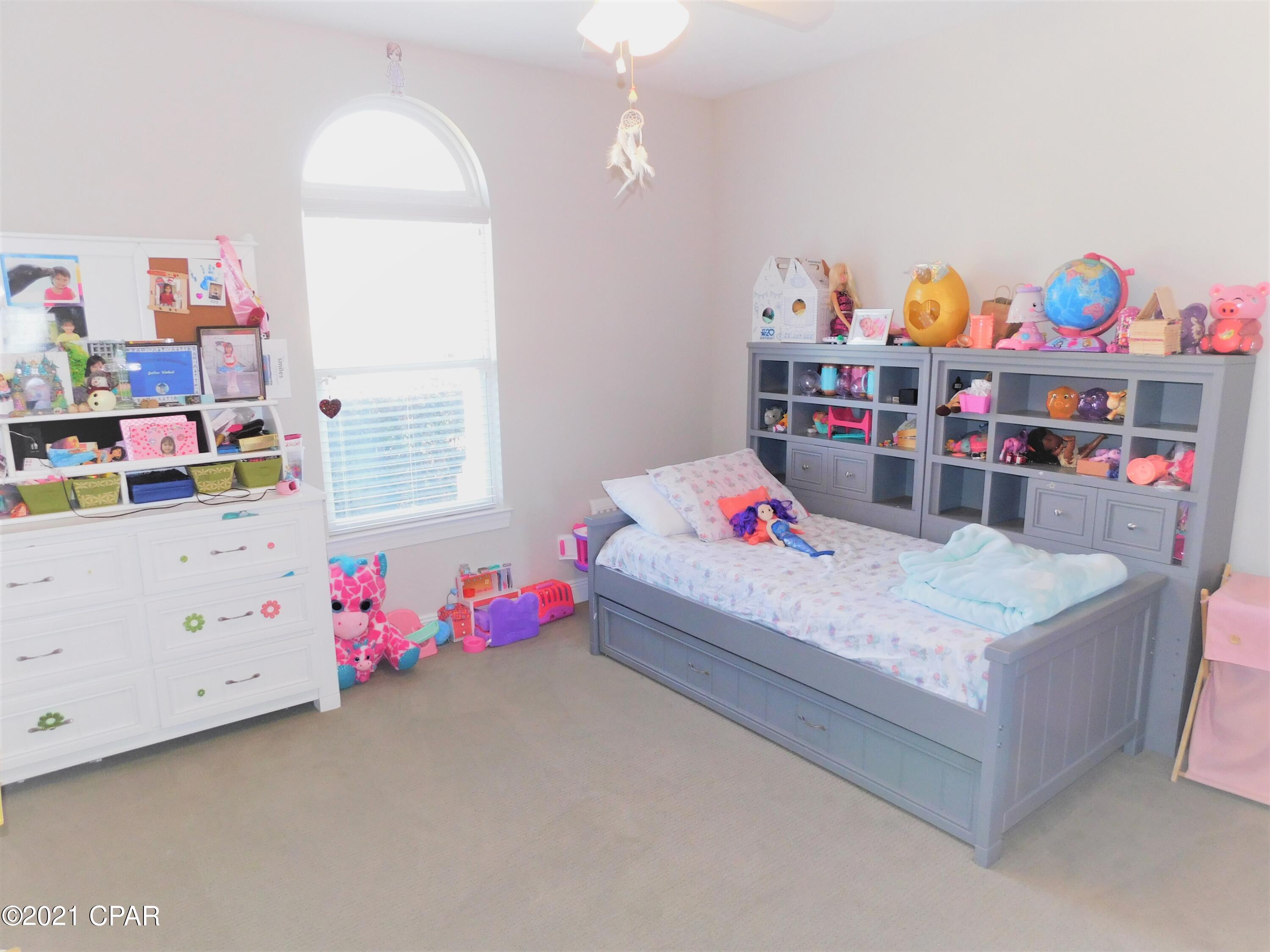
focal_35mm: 23
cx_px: 635
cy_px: 476
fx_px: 844
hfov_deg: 73.9
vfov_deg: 58.9
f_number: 3
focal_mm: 4
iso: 180
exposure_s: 1/30
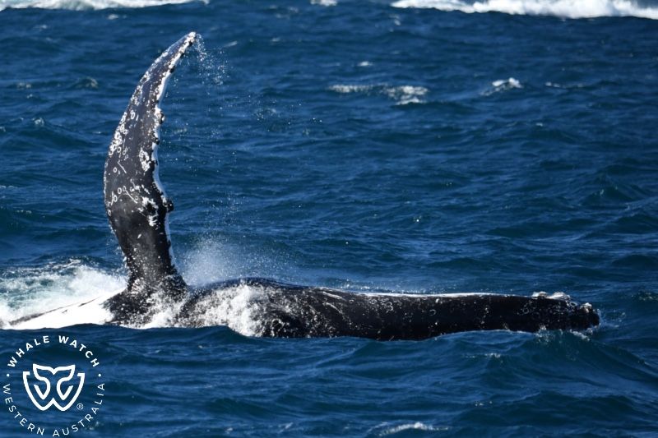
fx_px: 7126
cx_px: 329
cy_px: 219
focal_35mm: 390
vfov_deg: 3.5
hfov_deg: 5.3
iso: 1250
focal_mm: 390
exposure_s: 1/8000
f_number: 6
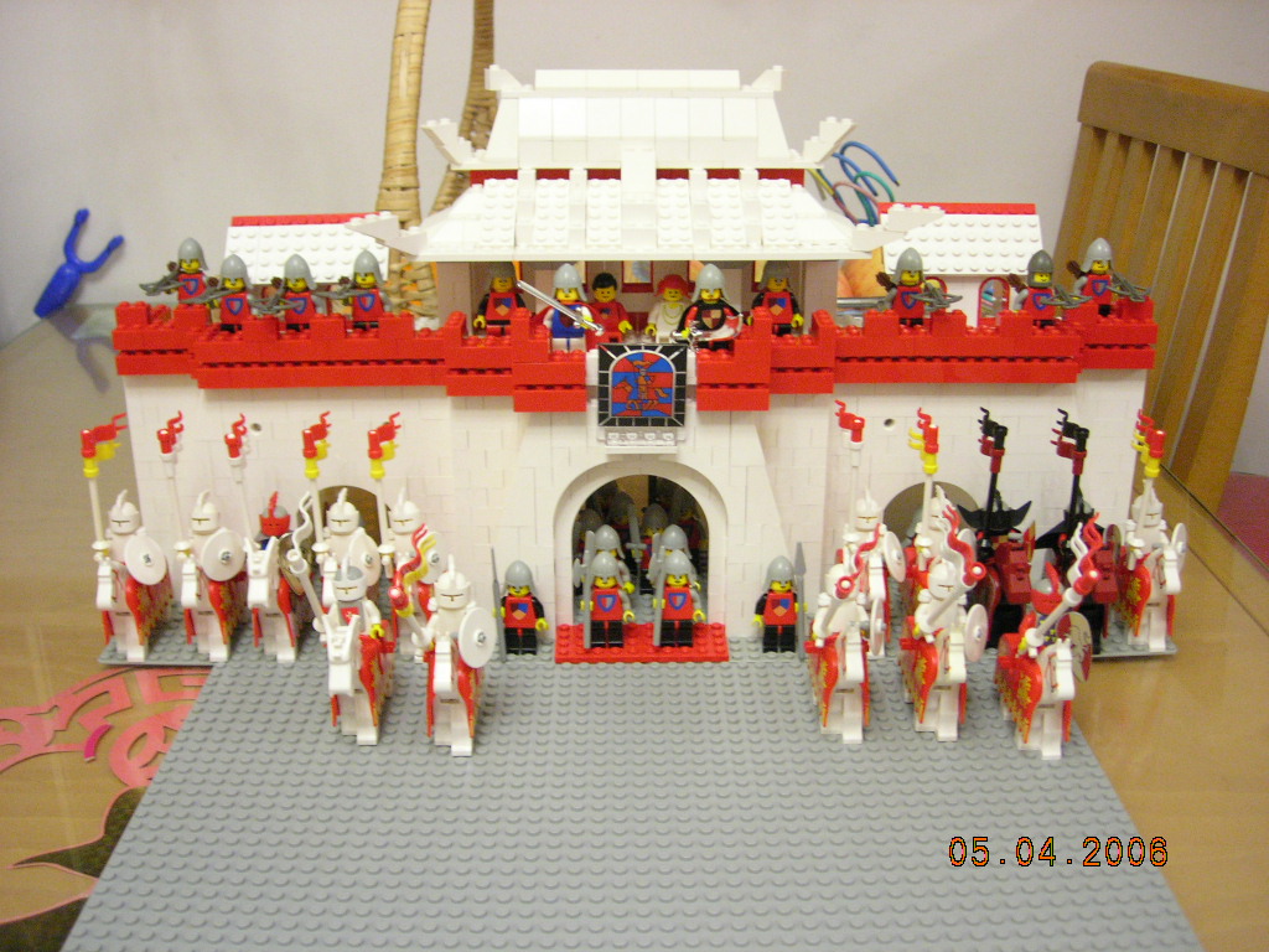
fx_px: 1393
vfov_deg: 37.7
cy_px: 476
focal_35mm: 38
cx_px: 634
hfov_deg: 49.0
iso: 400
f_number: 2.8
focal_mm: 7.8
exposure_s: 1/16.6
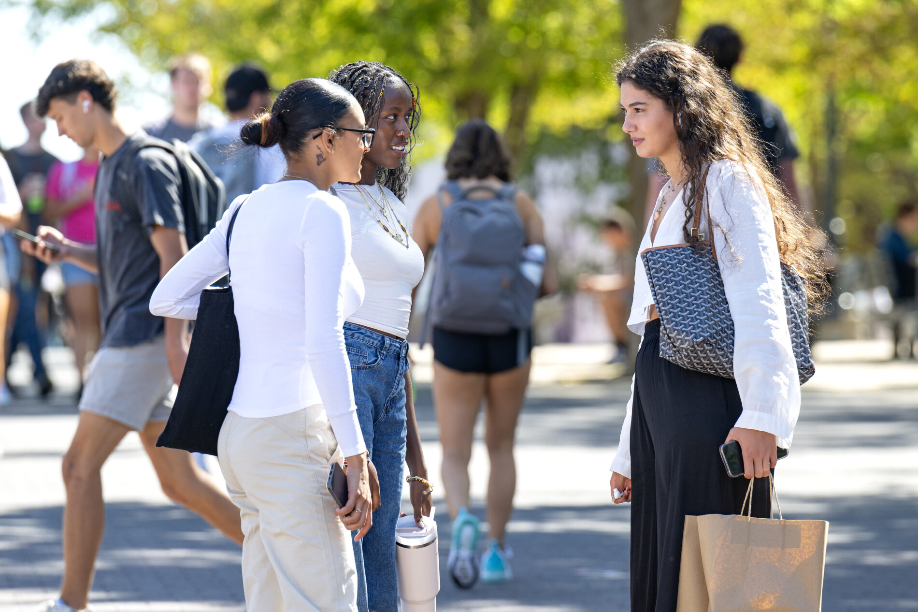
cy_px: 306
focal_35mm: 300
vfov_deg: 4.6
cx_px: 459
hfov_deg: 6.9
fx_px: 7648
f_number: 4
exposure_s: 1/500
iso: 200
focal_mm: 200
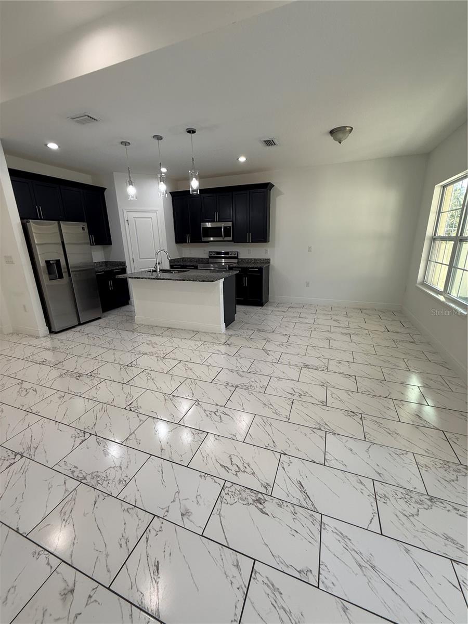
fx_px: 252
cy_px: 312
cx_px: 234
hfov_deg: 85.7
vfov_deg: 102.1
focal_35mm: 14
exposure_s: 1/120
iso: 80
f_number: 2.2
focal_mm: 2.22
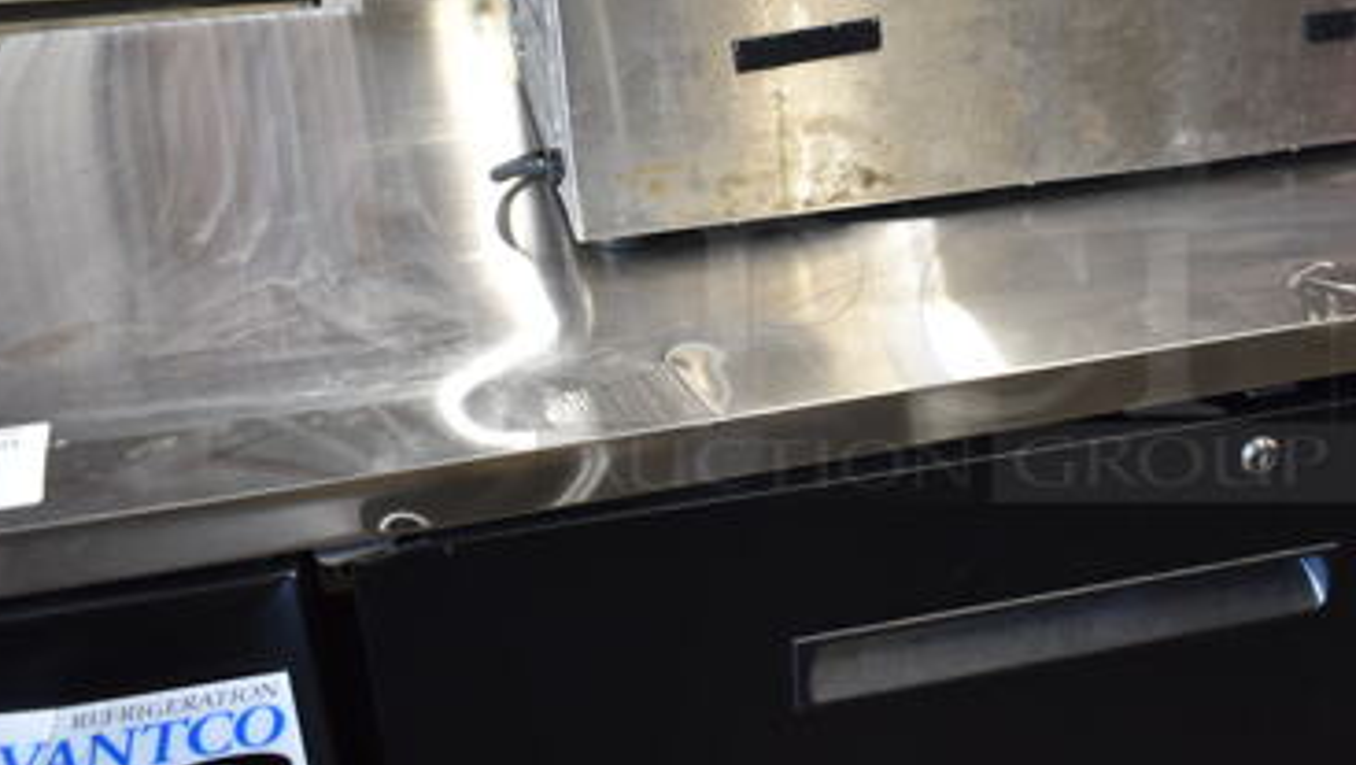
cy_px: 307
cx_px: 950
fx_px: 1691
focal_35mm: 47
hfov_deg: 42.8
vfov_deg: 25.4
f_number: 3.5
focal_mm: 18
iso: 640
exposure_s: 1/30
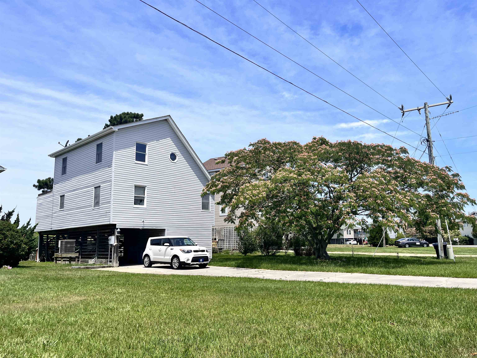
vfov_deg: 53.1
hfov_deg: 67.3
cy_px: 179
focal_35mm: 26
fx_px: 358
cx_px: 238
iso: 50
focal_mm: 5.1
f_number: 1.6
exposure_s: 1/4149
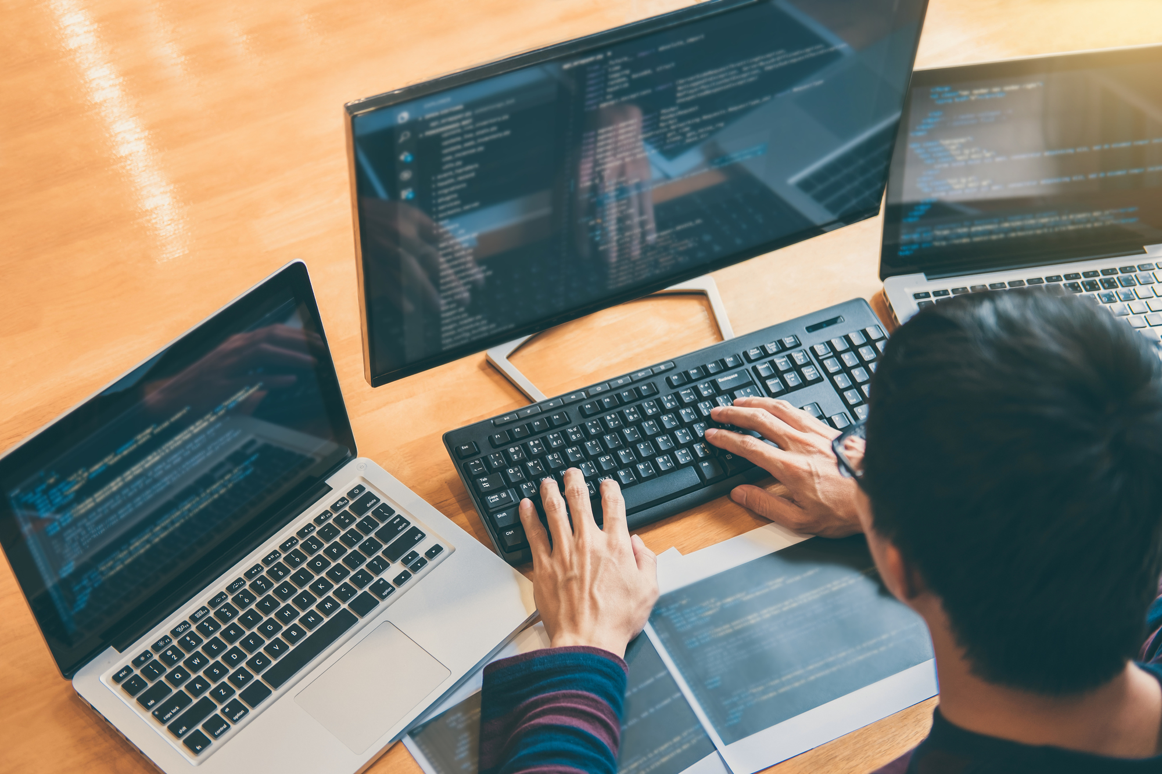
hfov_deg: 37.5
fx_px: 1710
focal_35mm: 53
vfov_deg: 25.5
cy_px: 387
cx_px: 581
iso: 250
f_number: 2
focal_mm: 35
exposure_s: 1/80
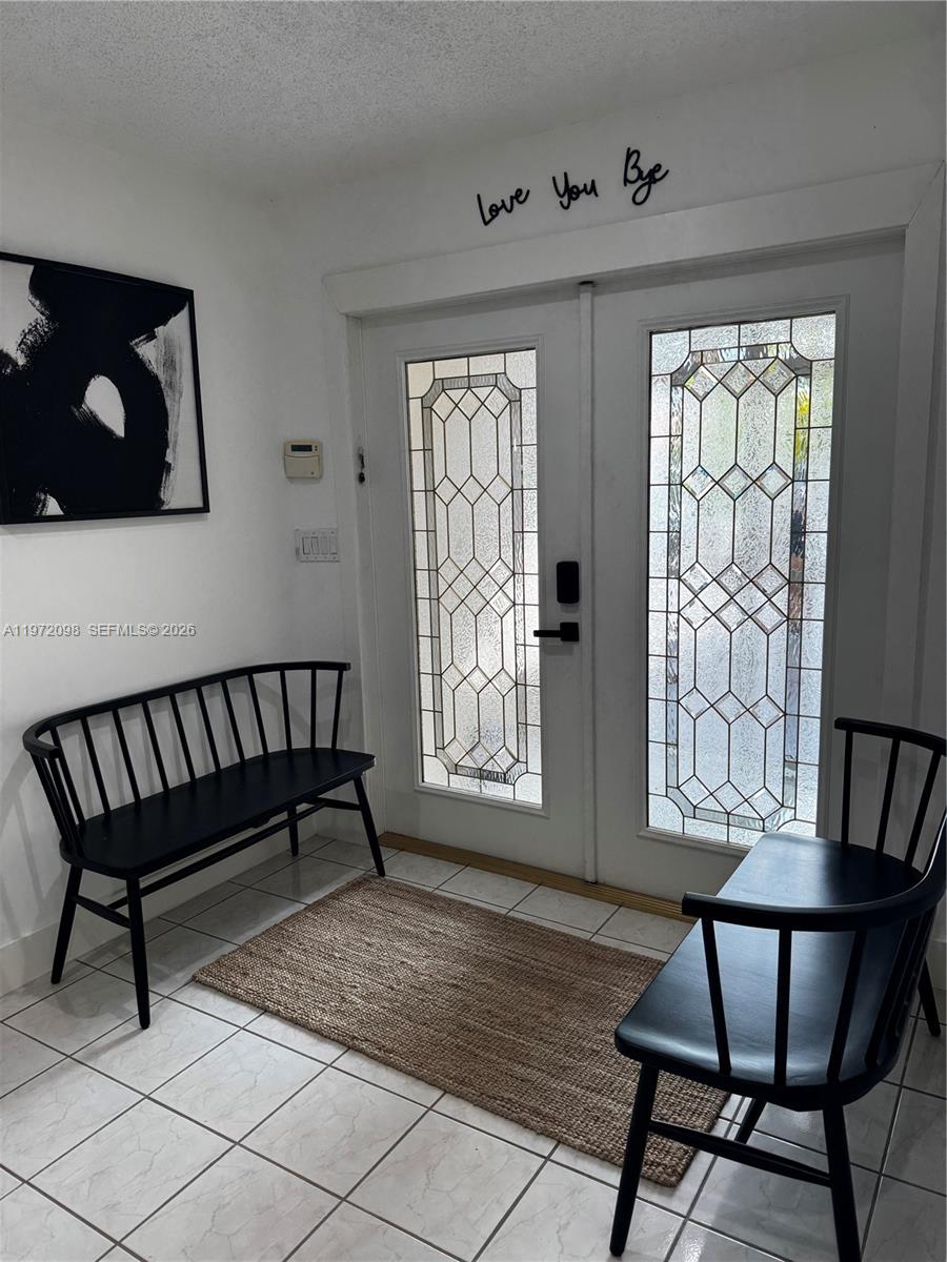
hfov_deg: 56.8
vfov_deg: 71.6
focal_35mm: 24
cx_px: 474
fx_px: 875
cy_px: 631
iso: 64
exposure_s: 1/136
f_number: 1.78
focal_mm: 6.76
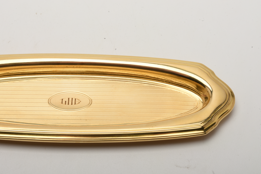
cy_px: 87
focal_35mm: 82
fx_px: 599
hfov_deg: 24.6
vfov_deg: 16.6
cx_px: 130
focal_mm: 55
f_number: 22
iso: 100
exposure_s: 1/160
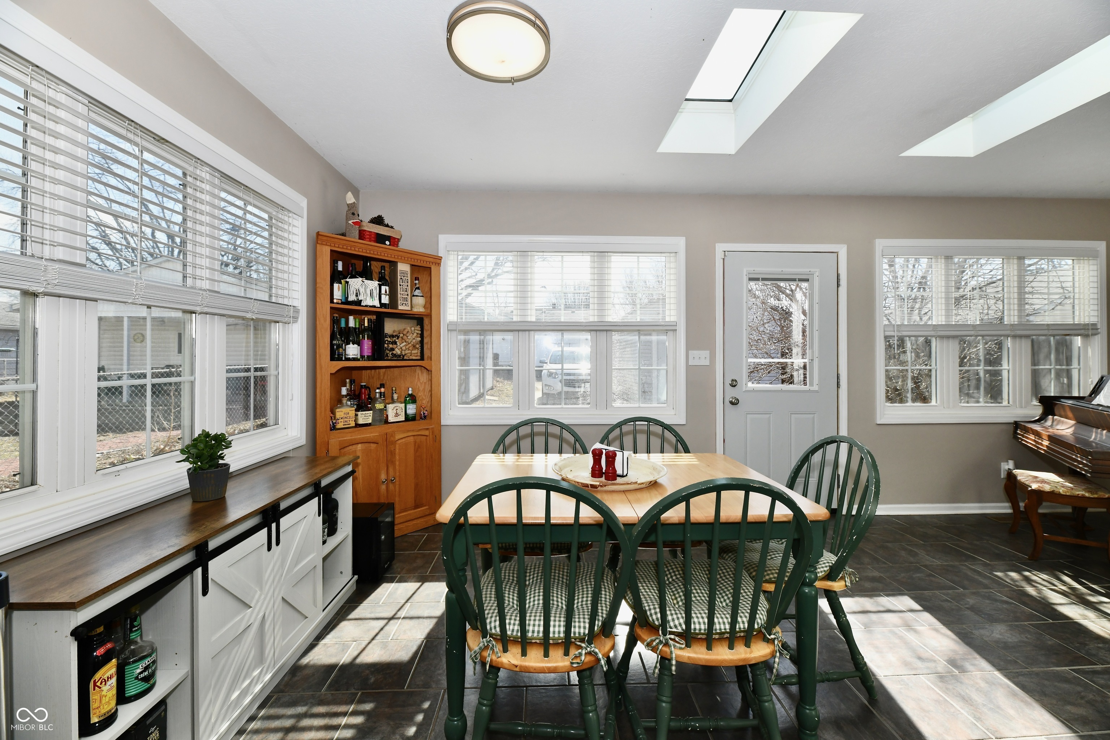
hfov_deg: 104.3
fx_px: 432
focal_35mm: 14
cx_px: 555
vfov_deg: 81.2
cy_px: 370
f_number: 10
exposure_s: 1/250
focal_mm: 14
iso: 640
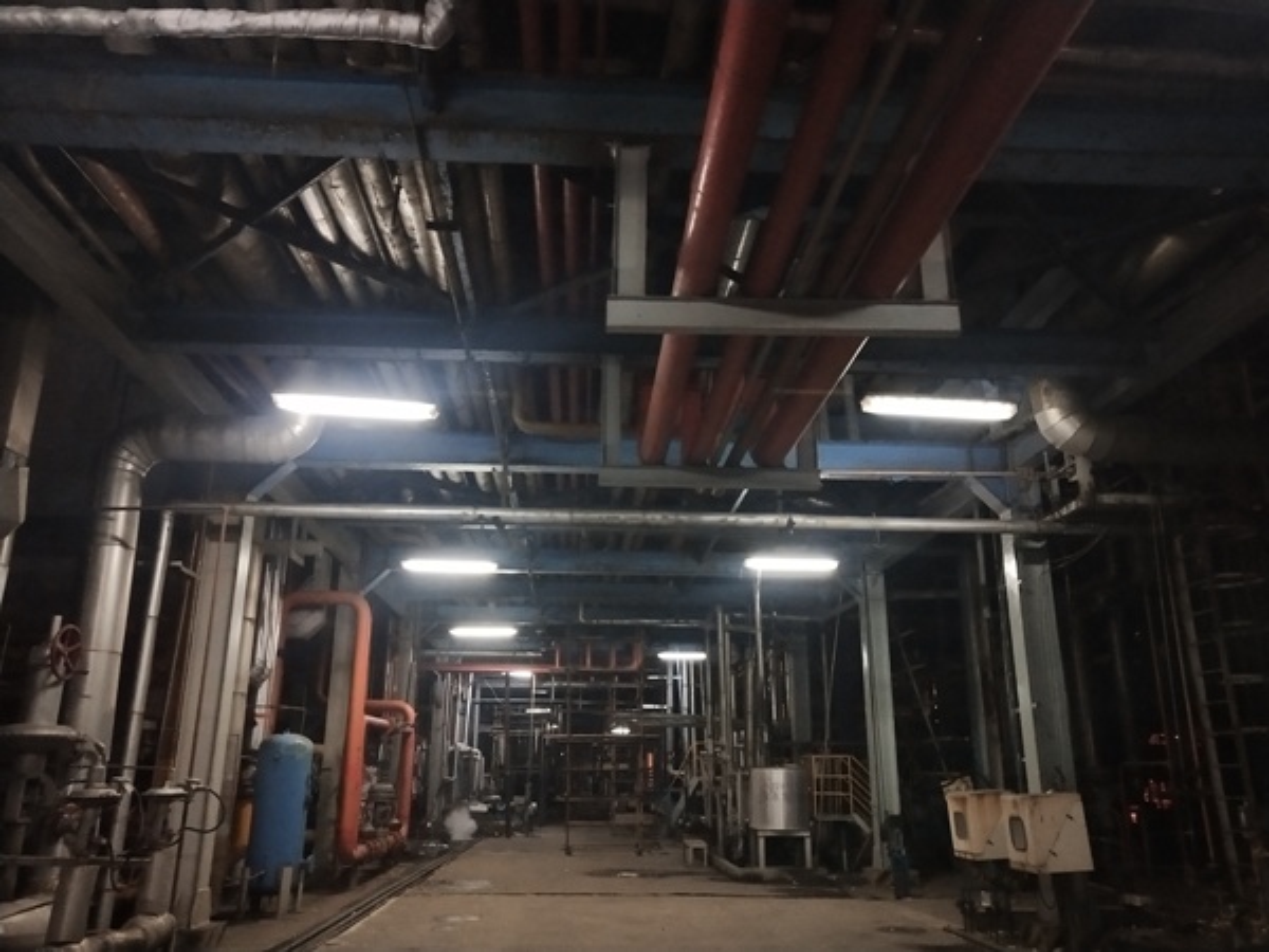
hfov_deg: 60.0
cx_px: 634
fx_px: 1100
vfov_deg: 46.8
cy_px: 476
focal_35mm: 30
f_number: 1.8
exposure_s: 1/20
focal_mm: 3.95
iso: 744
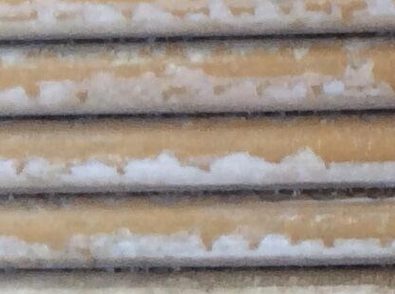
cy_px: -344
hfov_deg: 8.4
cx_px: 1146
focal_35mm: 201
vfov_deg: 7.0
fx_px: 2289
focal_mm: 3.3
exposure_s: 1/25
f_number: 2.4
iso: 32
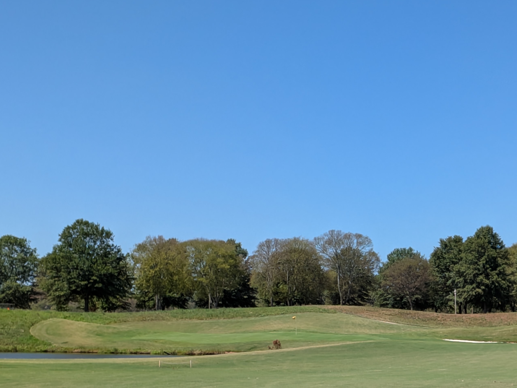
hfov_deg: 25.1
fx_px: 1150
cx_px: 367
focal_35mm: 77
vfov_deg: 19.0
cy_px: 292
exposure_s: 1/2079
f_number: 1.7
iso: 42
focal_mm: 4.53
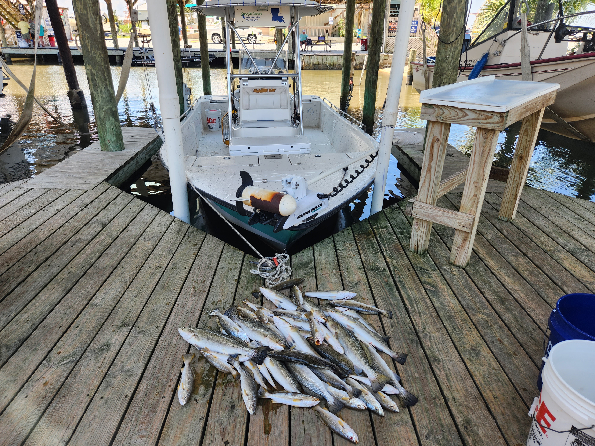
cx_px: 298
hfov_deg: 73.9
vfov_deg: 58.9
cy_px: 223
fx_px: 395
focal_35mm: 23
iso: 20
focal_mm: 5.4
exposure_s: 1/195
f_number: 1.8
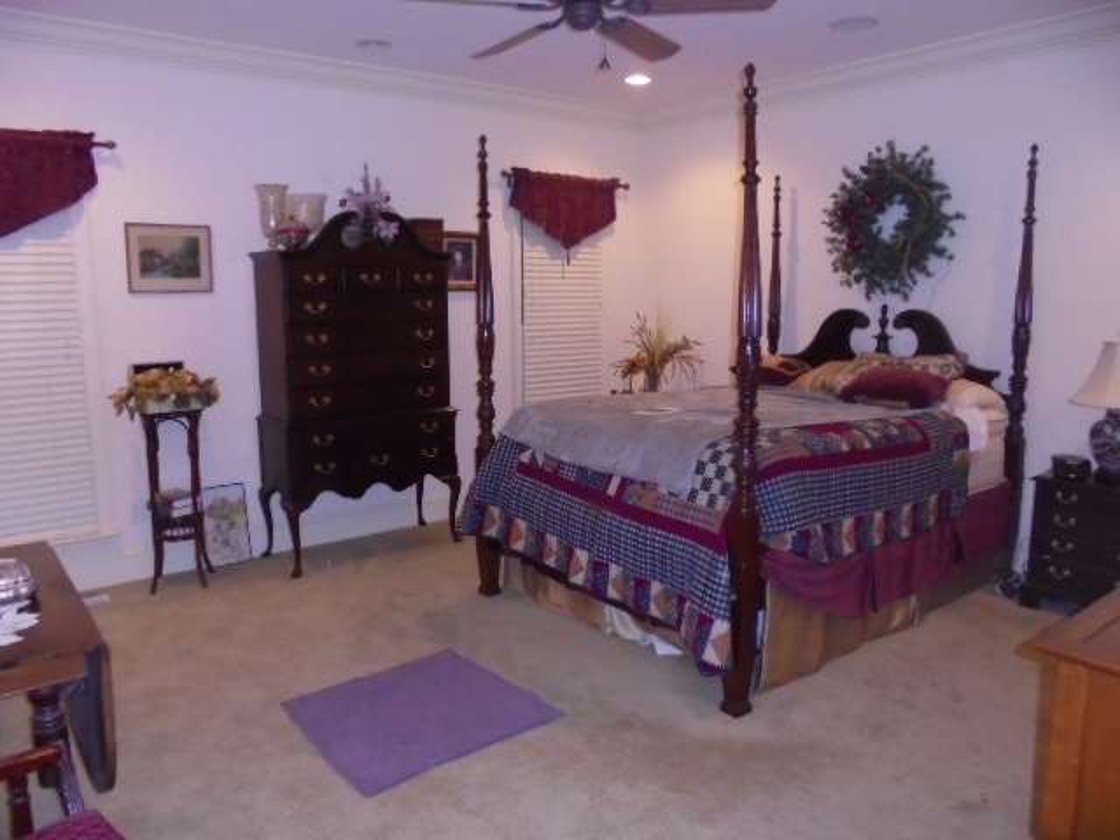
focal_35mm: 26
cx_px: 560
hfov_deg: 67.3
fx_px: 841
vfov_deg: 53.1
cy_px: 420
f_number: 3.5
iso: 500
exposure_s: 1/30
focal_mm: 4.6
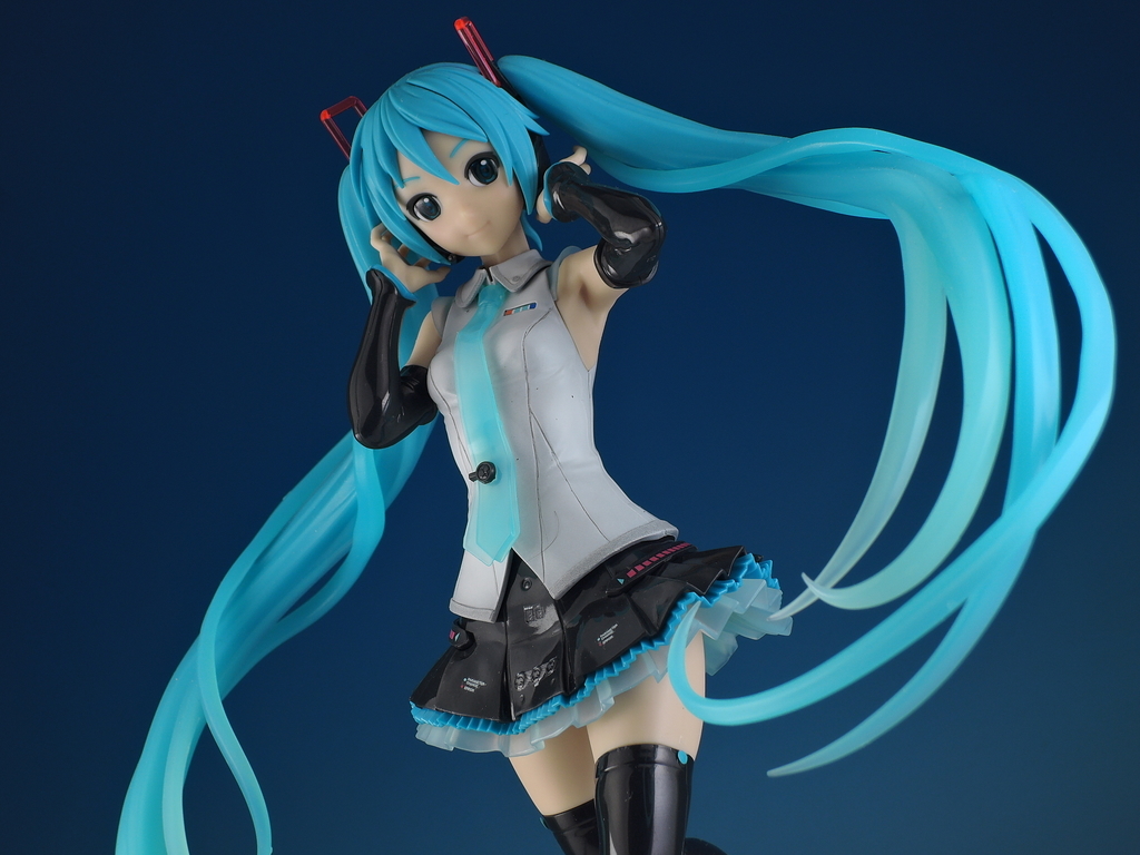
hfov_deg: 23.0
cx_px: 570
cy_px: 428
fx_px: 2799
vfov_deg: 17.4
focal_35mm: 85
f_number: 6.3
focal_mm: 18.2
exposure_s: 1/50
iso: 80
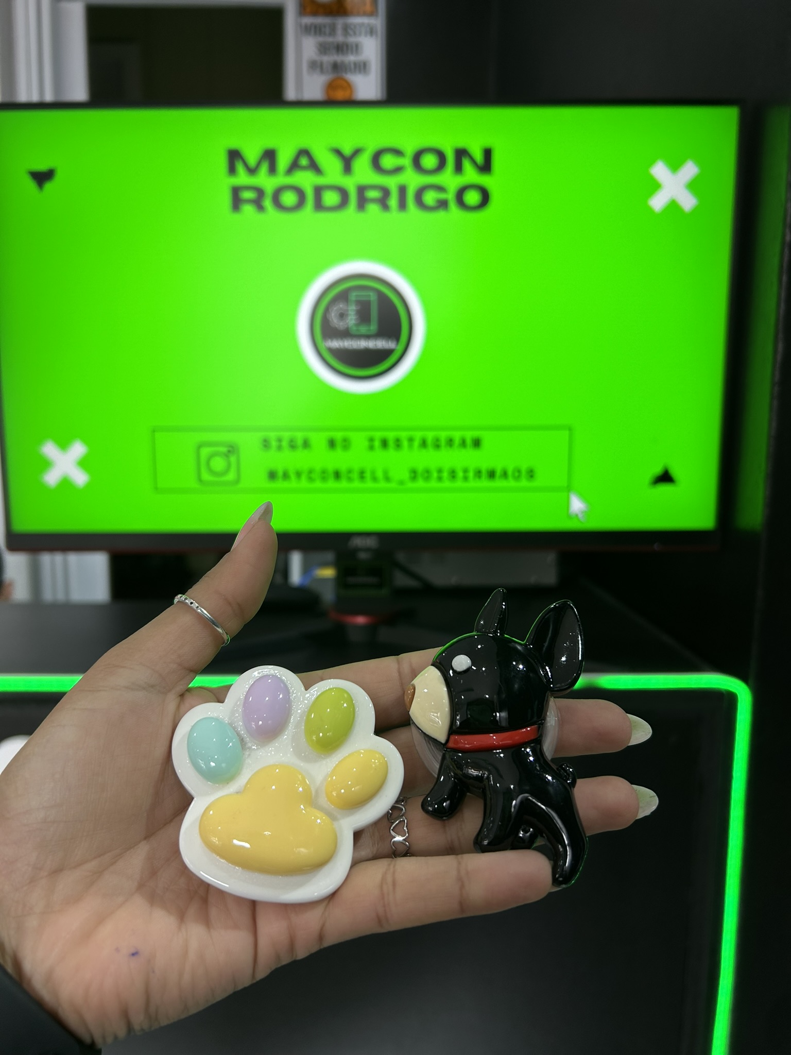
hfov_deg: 53.1
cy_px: 528
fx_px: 792
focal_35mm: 26
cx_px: 396
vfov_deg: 67.3
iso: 40
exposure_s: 1/121
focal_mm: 5.7
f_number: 1.5
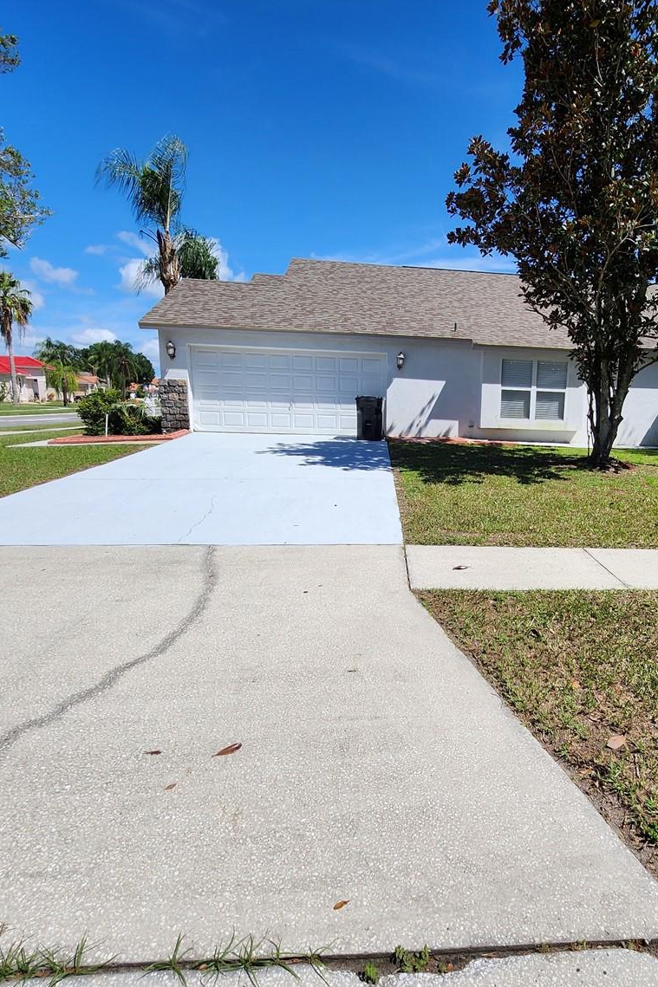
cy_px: 484
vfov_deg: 86.9
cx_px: 462
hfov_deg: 62.2
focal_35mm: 19
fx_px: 521
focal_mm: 1.74
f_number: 2.2
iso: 32
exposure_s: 1/1336
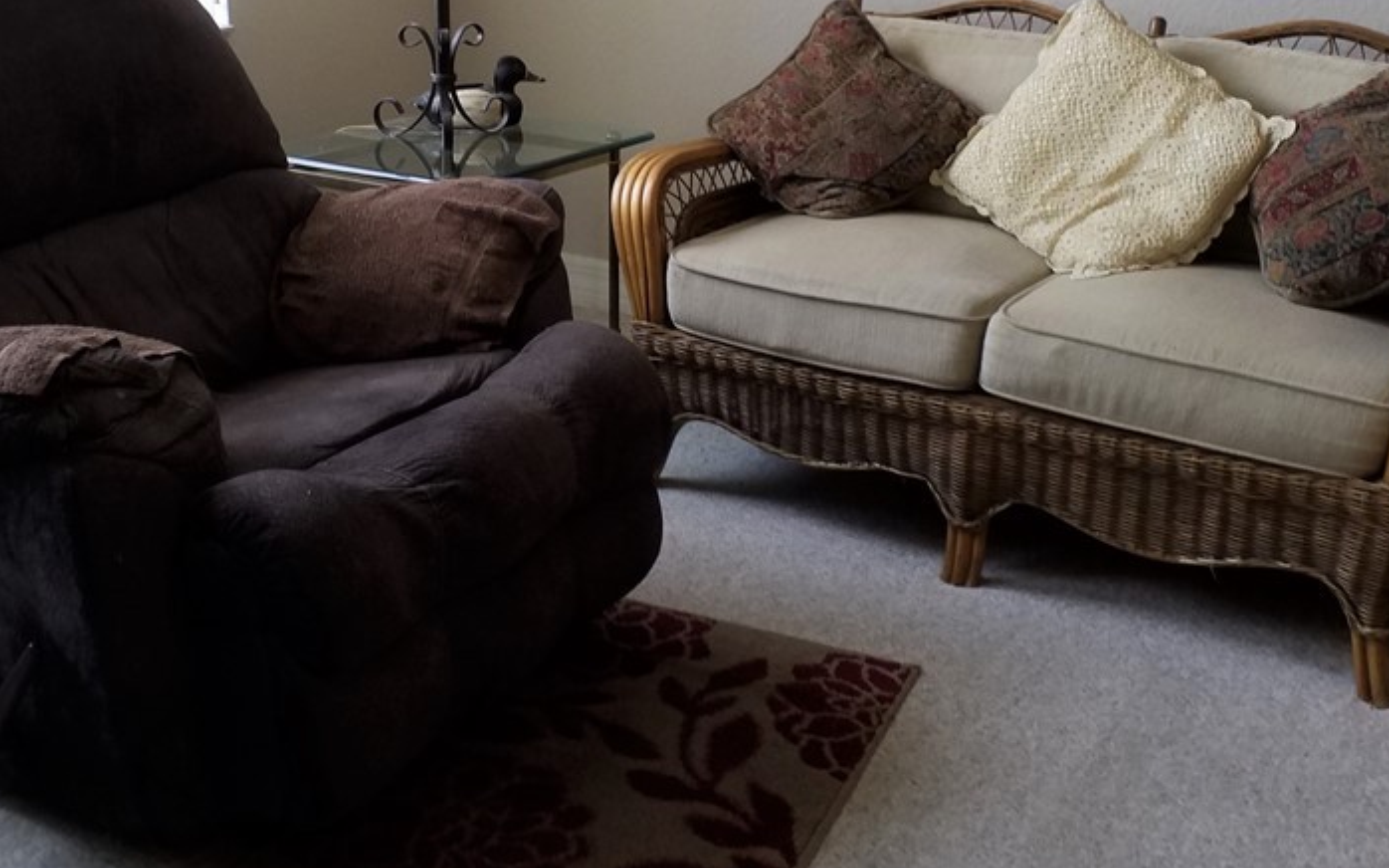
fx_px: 1590
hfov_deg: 46.8
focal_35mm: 42
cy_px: 121
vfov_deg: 29.5
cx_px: 523
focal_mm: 3.6
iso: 100
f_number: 1.9
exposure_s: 1/40
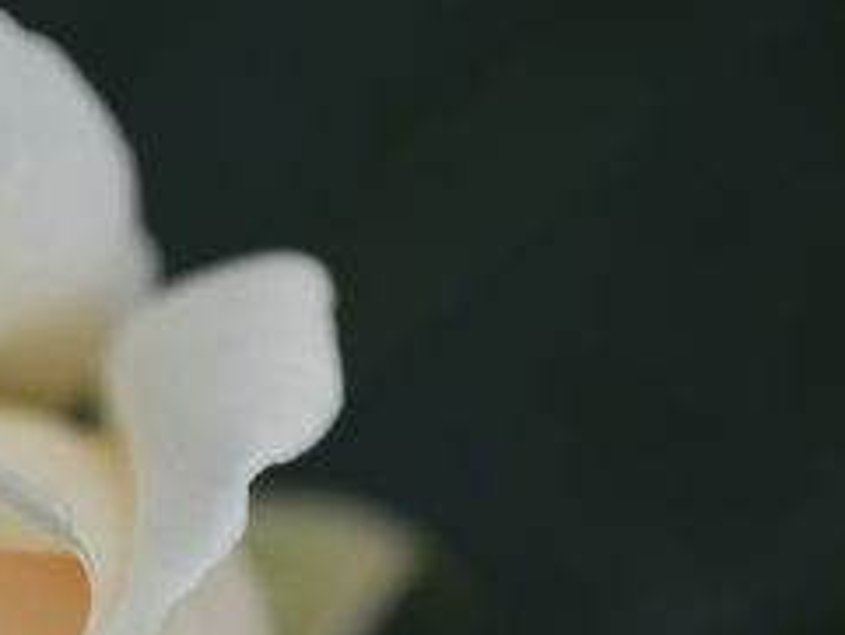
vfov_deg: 1.4
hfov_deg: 1.8
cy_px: 526
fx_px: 26255
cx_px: 63
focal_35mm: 1075
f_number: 6.3
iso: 100
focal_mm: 300
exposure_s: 1/80
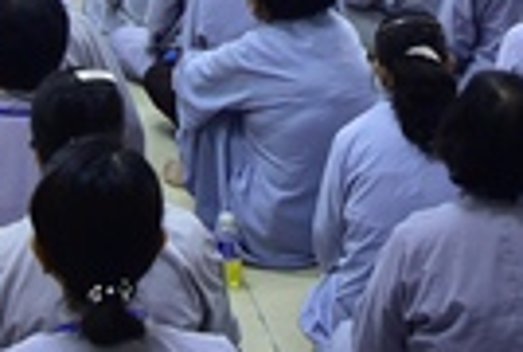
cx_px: 242
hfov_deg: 17.6
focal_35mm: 116
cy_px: -266
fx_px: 1689
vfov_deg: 11.1
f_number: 4
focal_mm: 24
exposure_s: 1/40
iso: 800
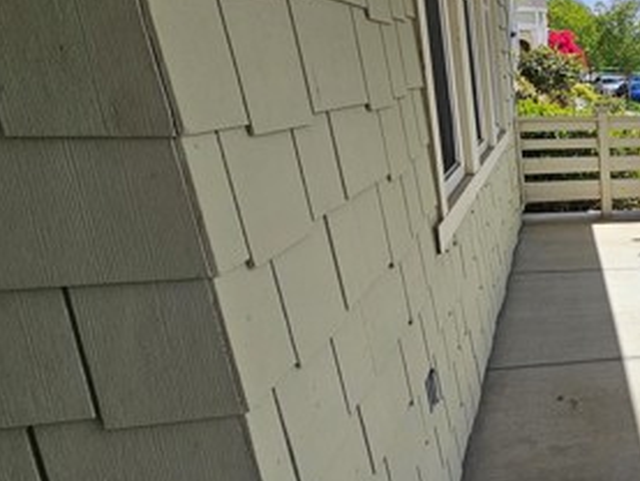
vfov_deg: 46.8
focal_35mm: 30
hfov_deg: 43.5
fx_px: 555
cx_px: 730
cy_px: 247
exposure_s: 1/1681
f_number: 2.2
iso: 50
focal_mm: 2.2
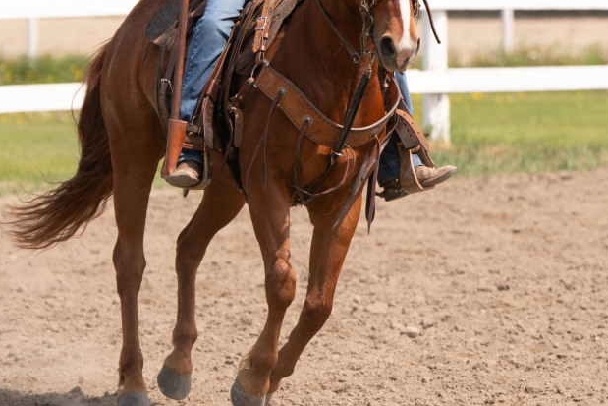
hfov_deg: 6.8
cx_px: 317
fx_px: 5084
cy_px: -37
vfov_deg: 4.6
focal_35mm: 301
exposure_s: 1/6400
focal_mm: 115
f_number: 2.8
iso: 400
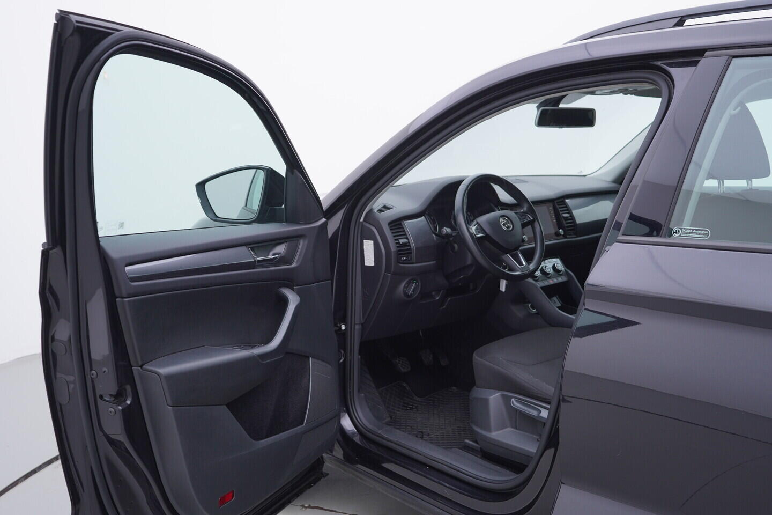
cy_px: 258
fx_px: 772
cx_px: 386
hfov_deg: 53.1
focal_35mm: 36
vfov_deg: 36.9
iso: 125
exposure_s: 1/60
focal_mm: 24
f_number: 3.5
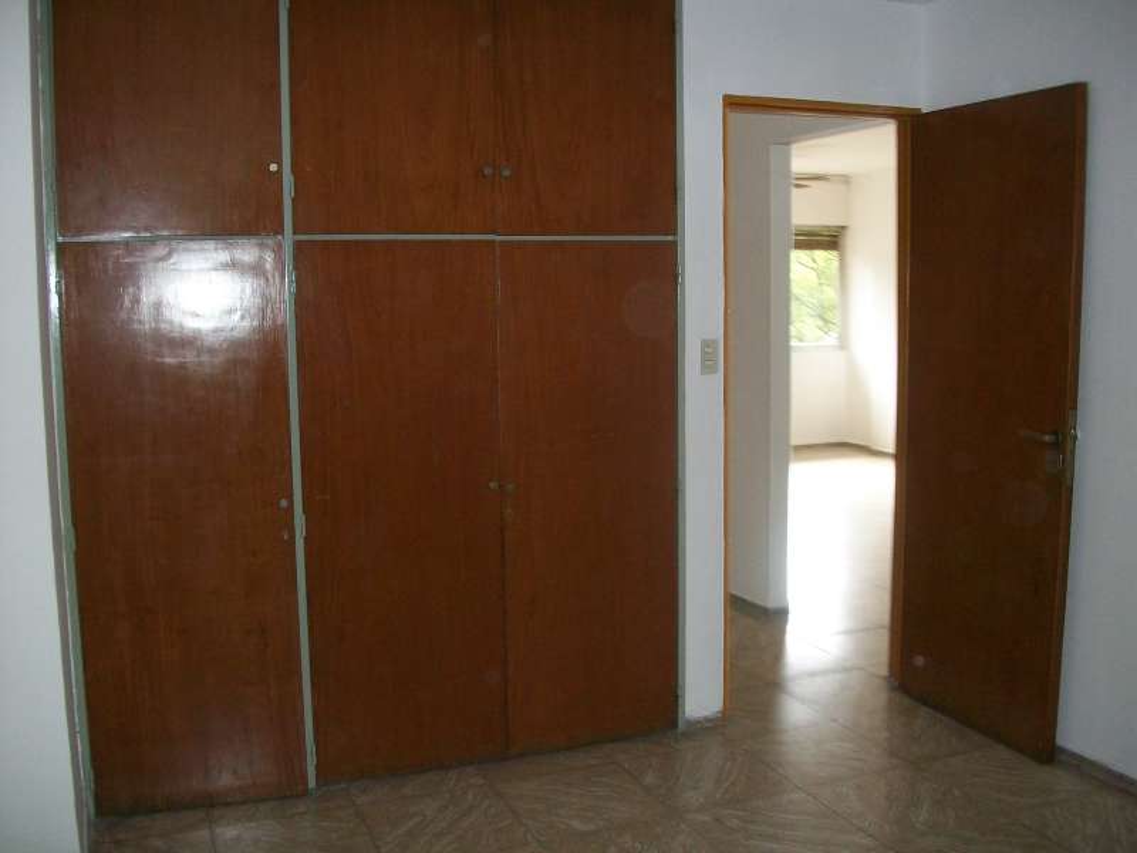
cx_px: 568
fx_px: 1051
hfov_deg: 56.8
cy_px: 426
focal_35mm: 32
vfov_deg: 44.2
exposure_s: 1/30
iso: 160
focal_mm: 5.7
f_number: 2.9
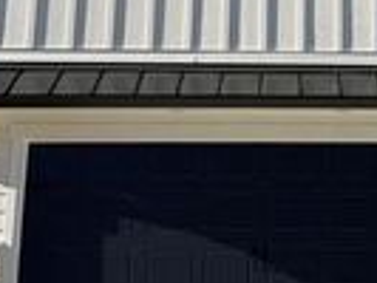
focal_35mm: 90
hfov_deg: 21.2
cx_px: 349
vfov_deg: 16.1
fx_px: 981
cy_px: -1
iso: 80
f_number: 1.78
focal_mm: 6.76
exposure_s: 1/4673
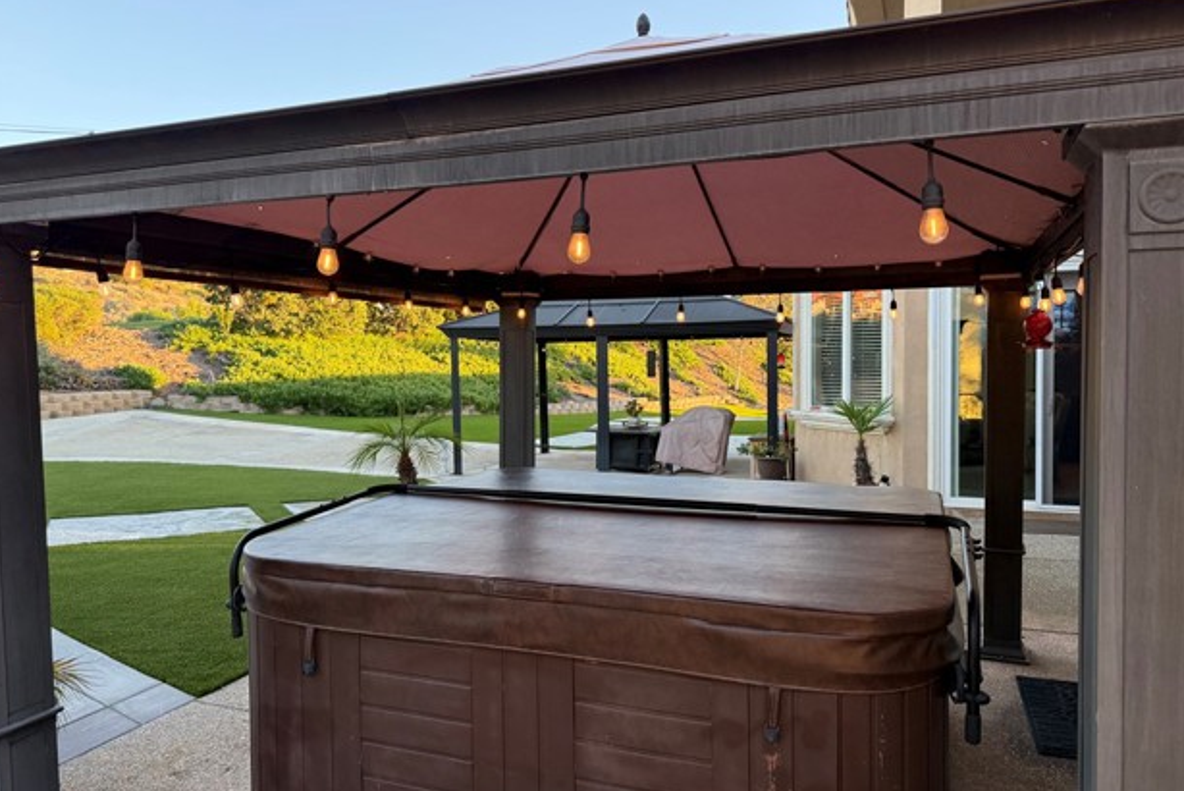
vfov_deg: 49.6
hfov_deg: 69.3
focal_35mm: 26
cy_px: 378
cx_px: 573
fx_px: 855
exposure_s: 1/254
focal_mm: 6.76
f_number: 1.78
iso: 100
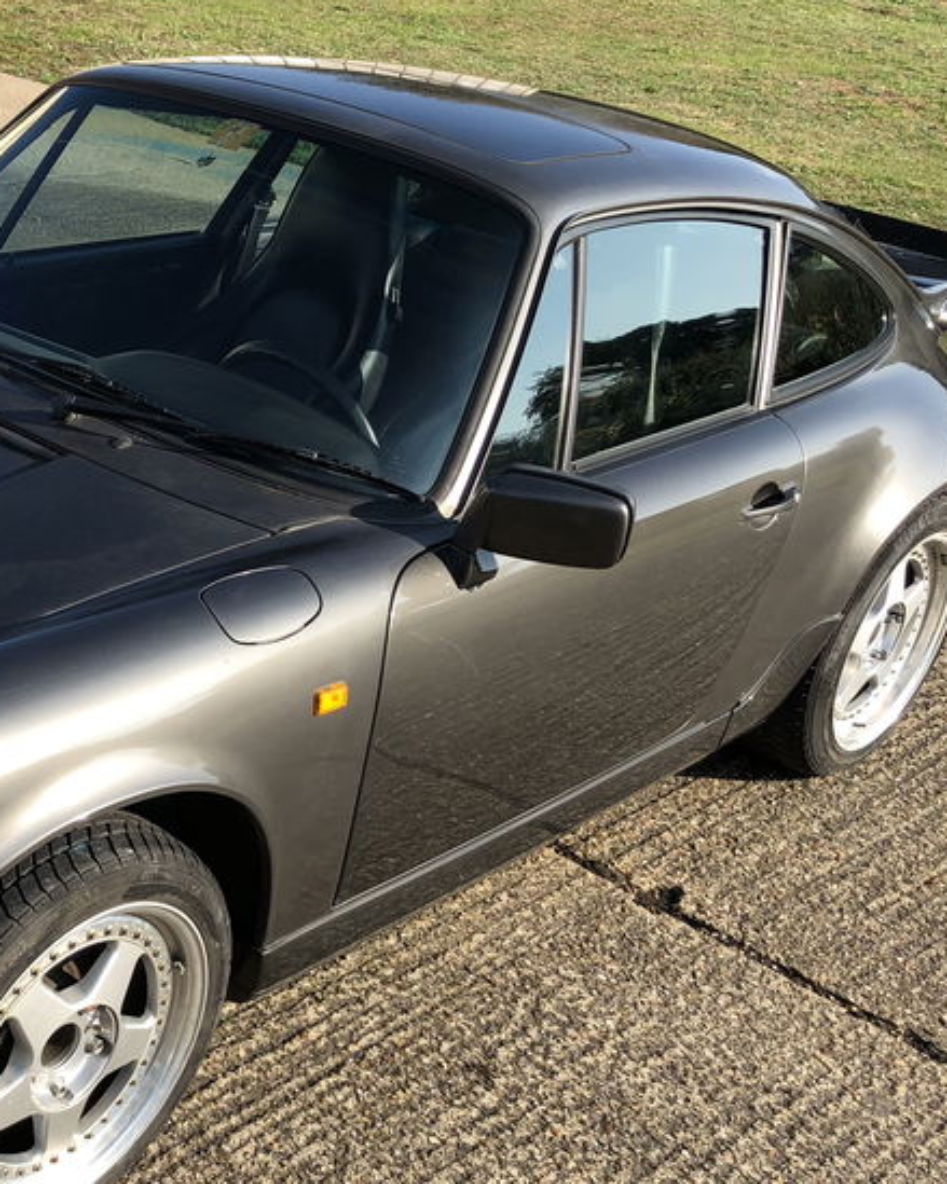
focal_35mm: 51
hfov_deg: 28.2
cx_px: 43
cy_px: 822
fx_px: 1787
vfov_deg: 36.2
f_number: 1.8
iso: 20
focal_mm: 3.99
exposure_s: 1/827
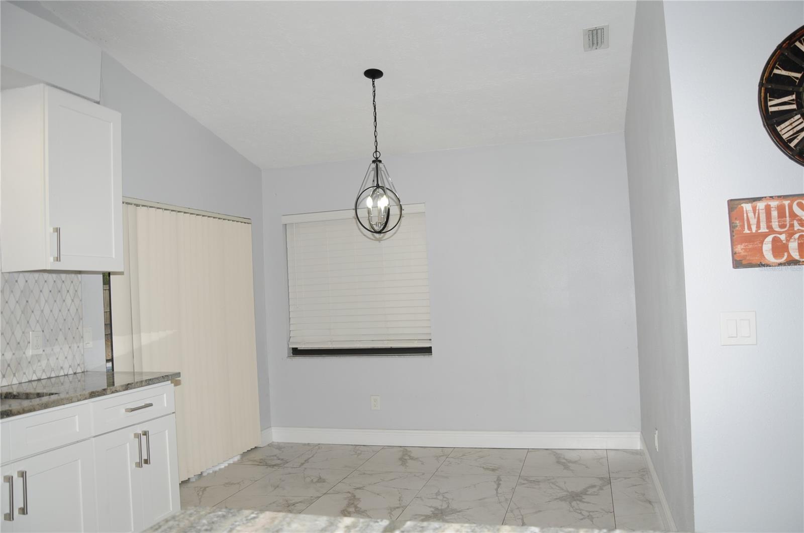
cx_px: 402
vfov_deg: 47.8
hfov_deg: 67.5
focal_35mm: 27
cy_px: 266
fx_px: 602
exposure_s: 1/60
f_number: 5
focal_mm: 18
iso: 200
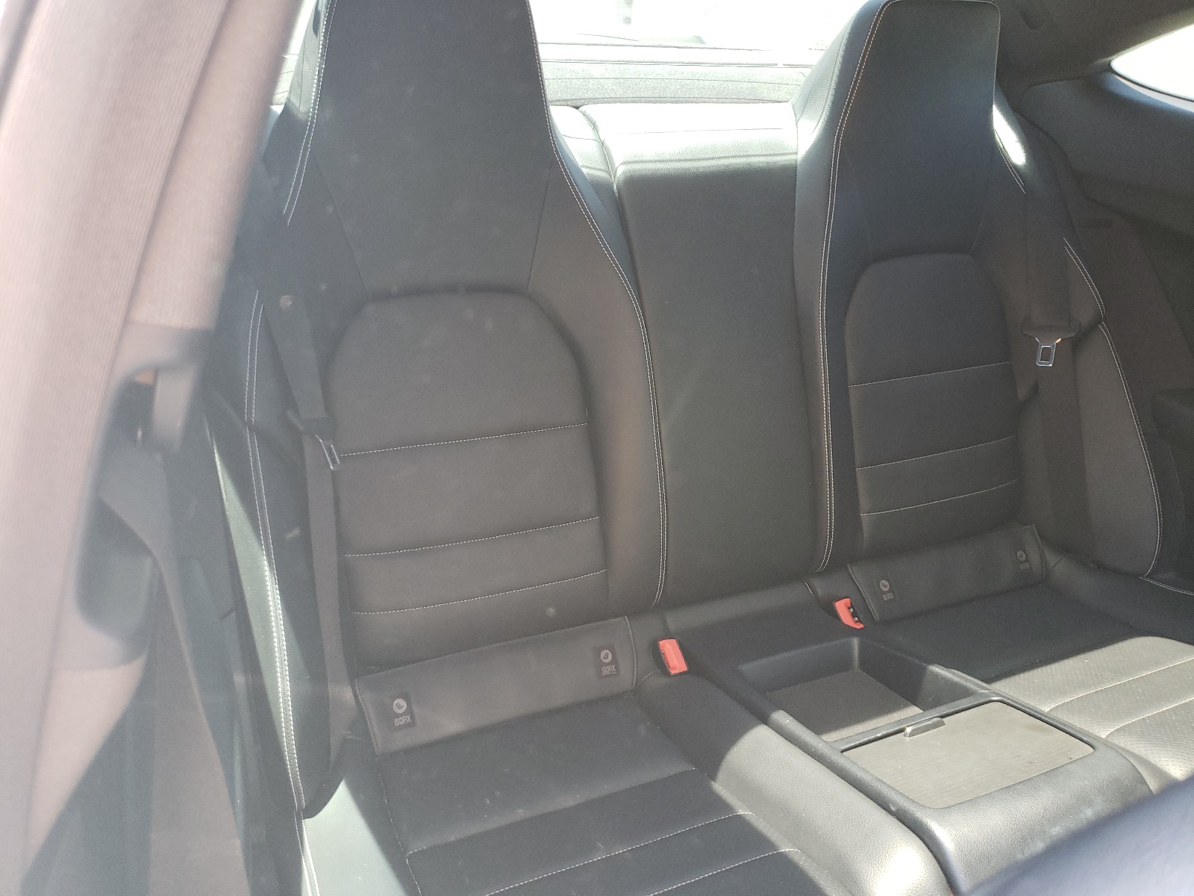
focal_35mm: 26
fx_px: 897
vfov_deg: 53.1
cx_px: 597
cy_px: 448
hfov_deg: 67.3
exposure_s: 1/50
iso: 161
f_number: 1.5
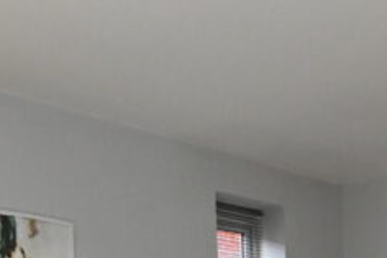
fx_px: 698
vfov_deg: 17.3
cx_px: 179
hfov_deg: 31.0
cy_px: 456
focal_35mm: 65
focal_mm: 15
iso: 8000
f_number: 10
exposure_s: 1/200
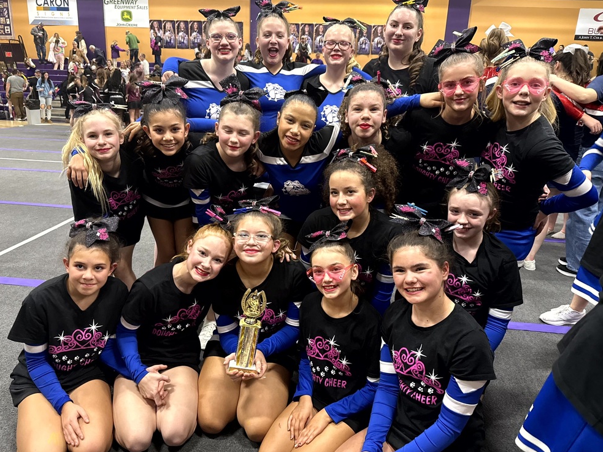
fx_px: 435
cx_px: 291
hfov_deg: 69.4
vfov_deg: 54.9
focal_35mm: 25
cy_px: 221
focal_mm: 6.76
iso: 400
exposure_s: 1/60
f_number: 1.78
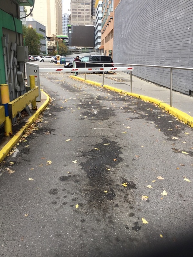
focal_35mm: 31
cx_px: 96
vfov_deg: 58.4
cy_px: 128
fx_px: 230
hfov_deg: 45.4
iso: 32
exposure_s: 1/60
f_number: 2.4
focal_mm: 3.3
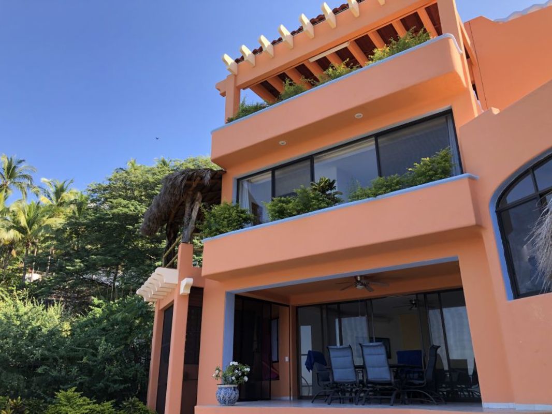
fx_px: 447
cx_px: 276
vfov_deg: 49.8
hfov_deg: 63.4
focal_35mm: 28
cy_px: 207
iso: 20
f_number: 1.8
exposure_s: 1/444
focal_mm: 3.99
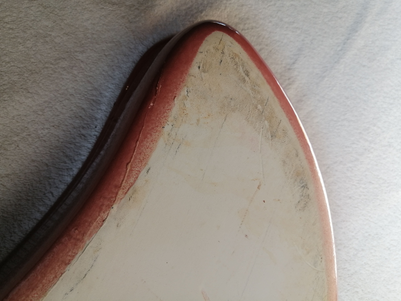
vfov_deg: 53.1
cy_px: 150
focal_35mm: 26
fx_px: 301
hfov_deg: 67.3
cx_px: 200
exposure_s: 1/191
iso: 50
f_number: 1.8
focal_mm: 3.96
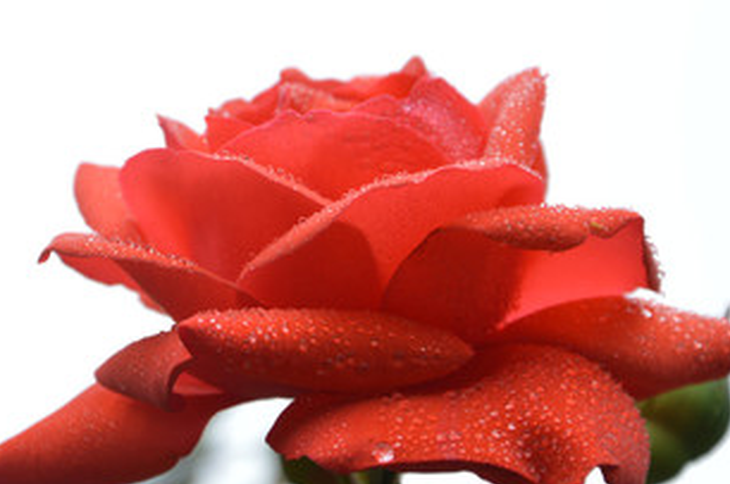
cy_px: 250
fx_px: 5646
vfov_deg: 4.9
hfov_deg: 7.4
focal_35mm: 279
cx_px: 366
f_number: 5.6
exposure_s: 1/125
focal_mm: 105
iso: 200
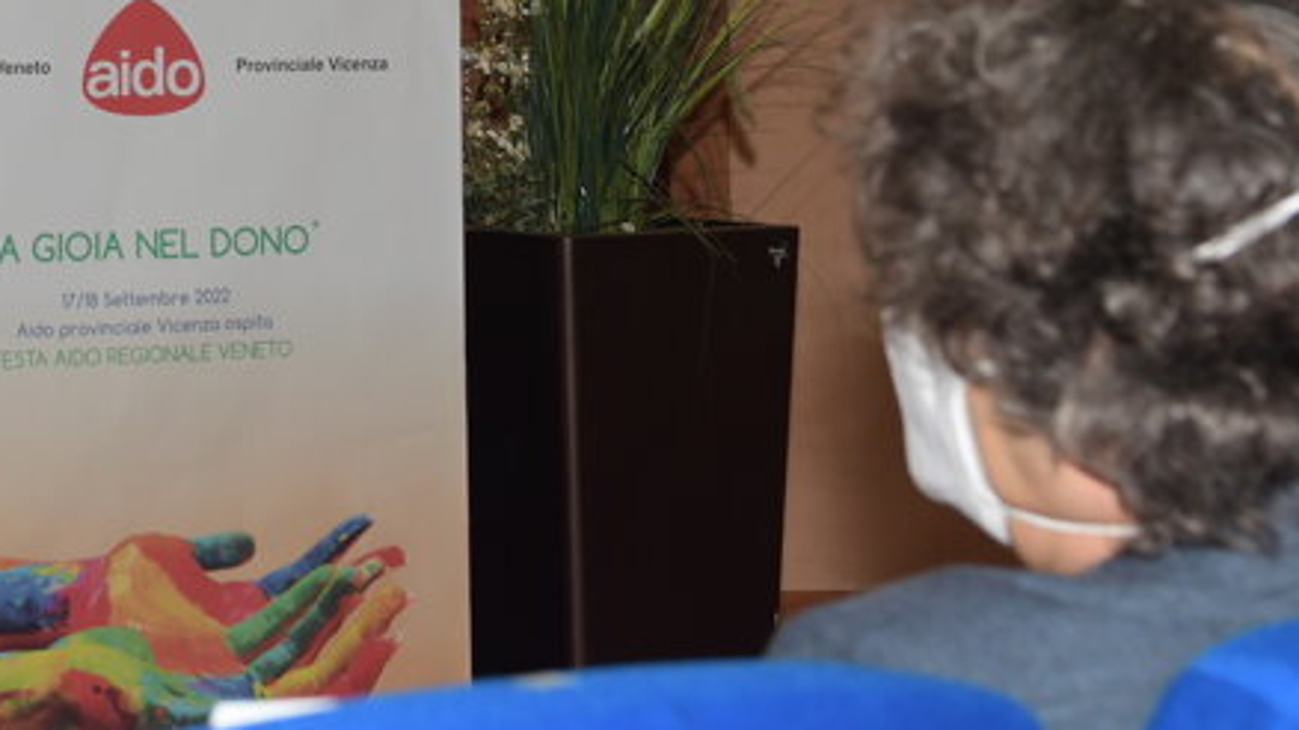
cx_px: -157
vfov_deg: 9.4
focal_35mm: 126
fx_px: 4338
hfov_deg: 16.5
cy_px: -366
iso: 500
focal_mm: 38
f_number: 6.3
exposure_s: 1/60
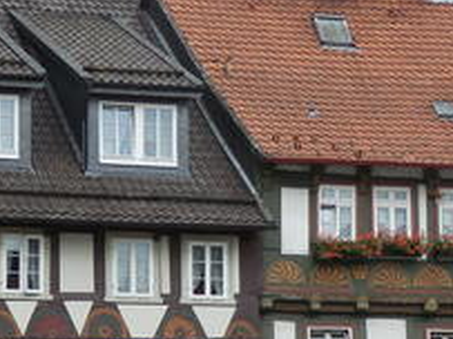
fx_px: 2093
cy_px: 302
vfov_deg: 9.2
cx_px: 295
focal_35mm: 160
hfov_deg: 12.3
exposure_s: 1/100
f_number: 4.2
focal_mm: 10.8
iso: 80
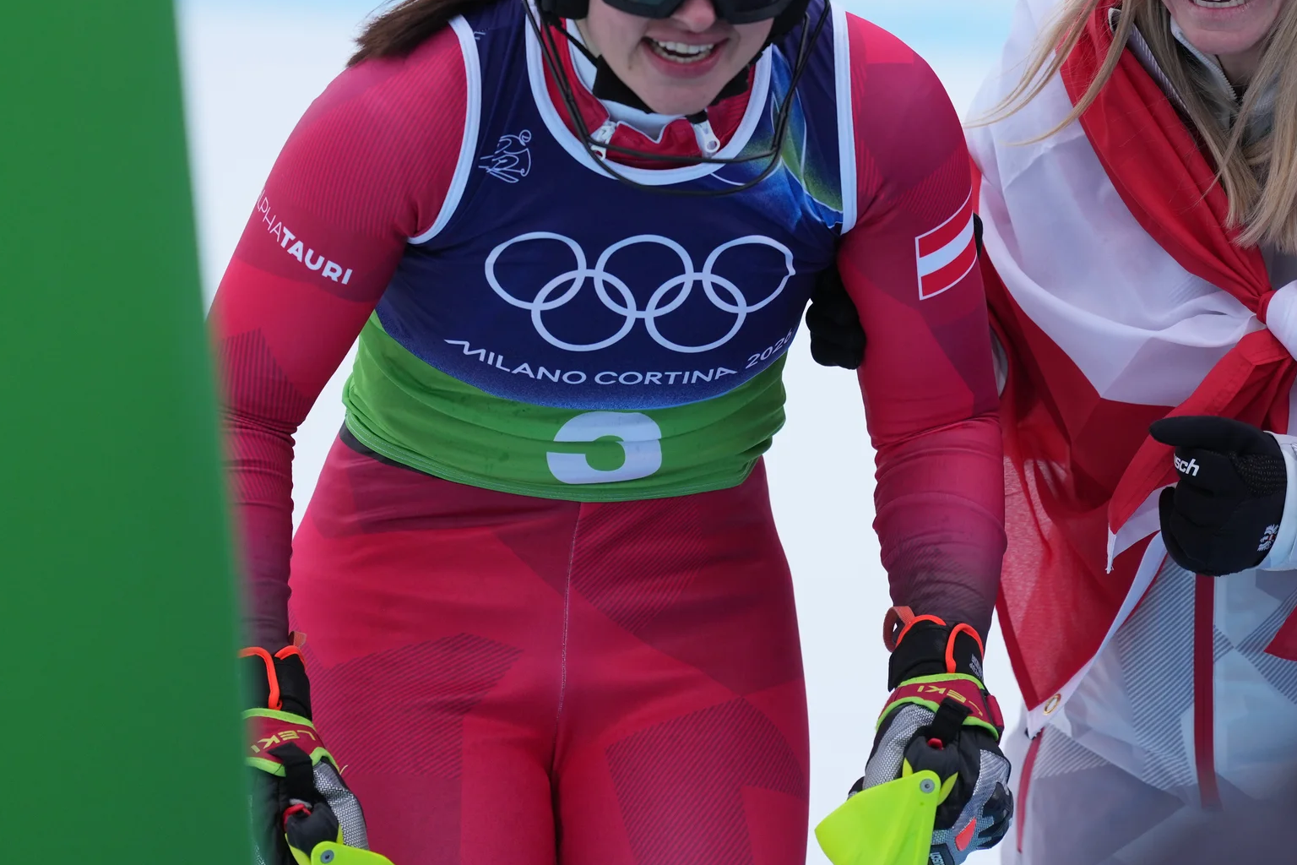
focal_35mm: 375
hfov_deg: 5.5
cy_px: 91
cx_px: 912
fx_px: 13509
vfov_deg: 3.7
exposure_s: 1/3200
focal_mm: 200
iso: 400
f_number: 2.8
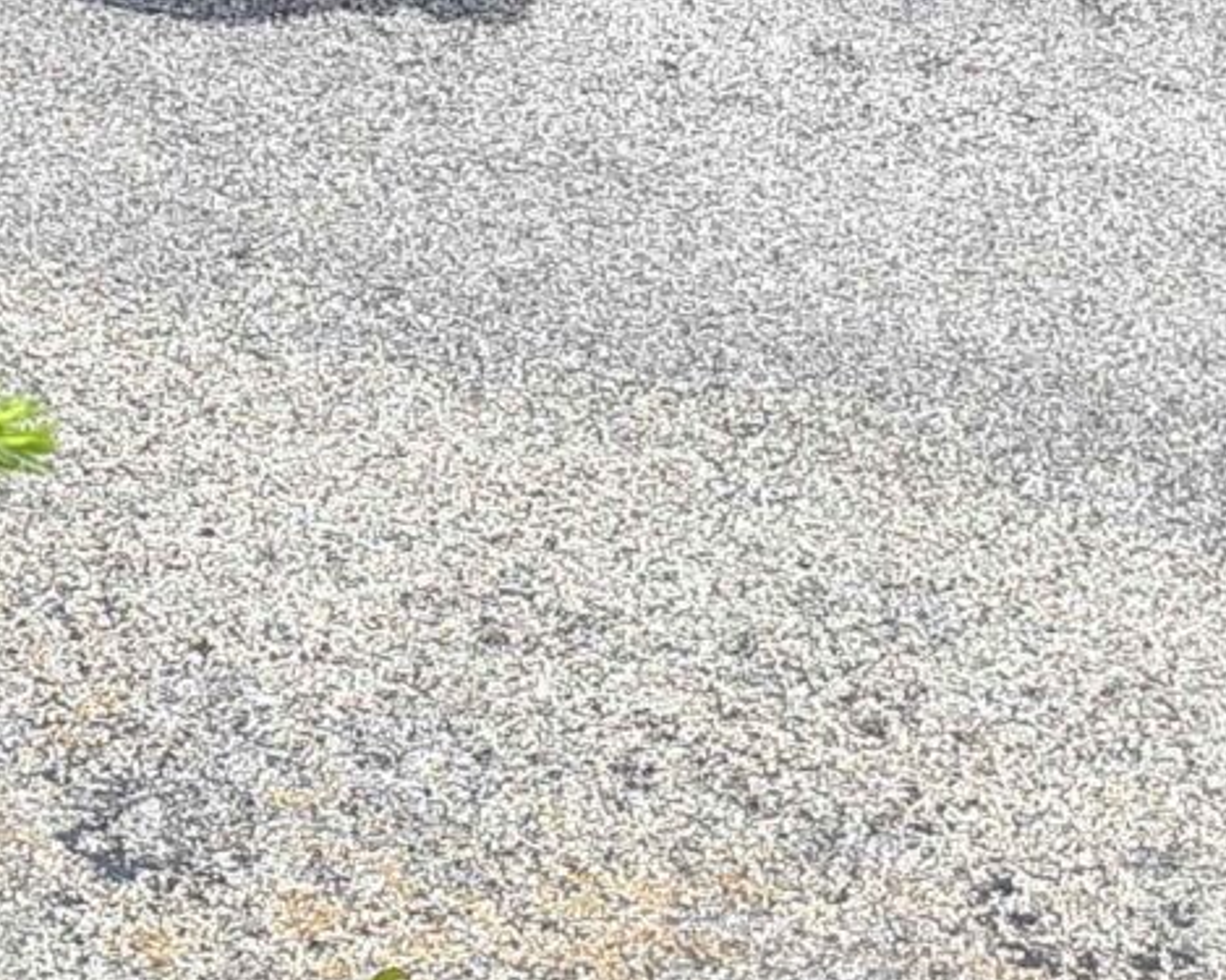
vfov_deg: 9.4
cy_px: -1469
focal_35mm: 144
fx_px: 5224
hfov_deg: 12.3
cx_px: -983
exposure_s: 1/626
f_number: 1.9
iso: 40
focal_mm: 3.6
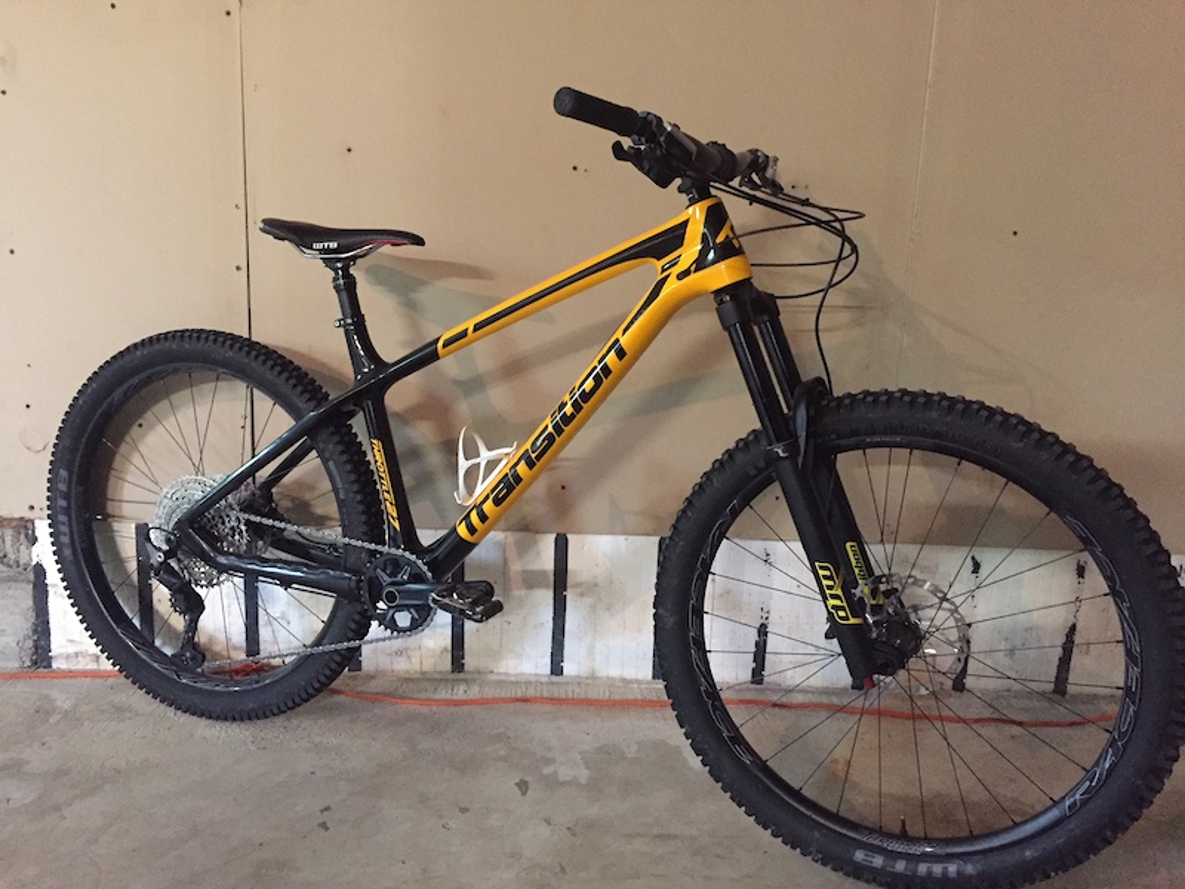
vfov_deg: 48.2
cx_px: 592
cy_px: 444
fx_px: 993
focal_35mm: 29
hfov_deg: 61.7
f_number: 2.2
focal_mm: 4.15
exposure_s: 1/15
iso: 400
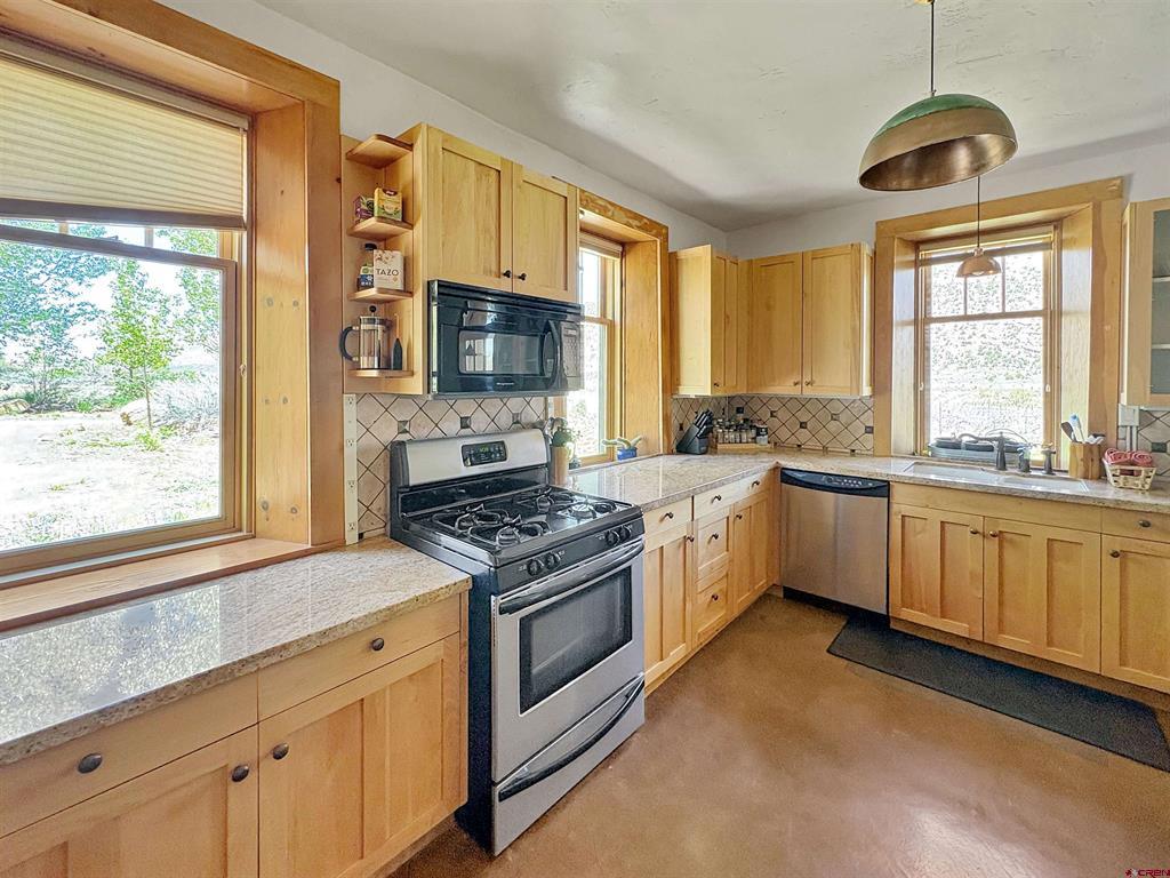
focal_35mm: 14
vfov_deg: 85.7
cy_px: 439
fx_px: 473
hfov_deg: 102.1
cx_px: 585
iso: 400
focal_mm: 2.22
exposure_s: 1/60
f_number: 2.2
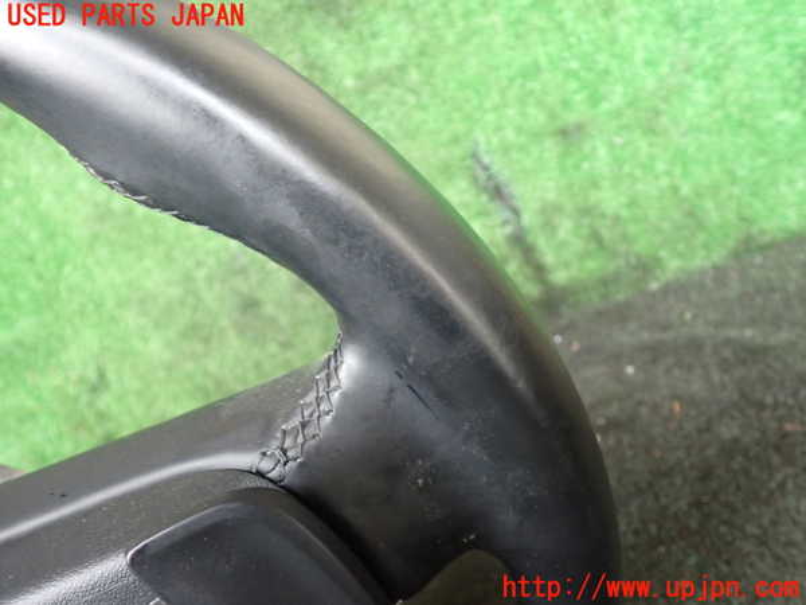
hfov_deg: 60.0
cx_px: 403
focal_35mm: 30
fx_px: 699
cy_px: 302
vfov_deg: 46.8
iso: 640
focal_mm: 5.4
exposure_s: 1/30
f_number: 2.3
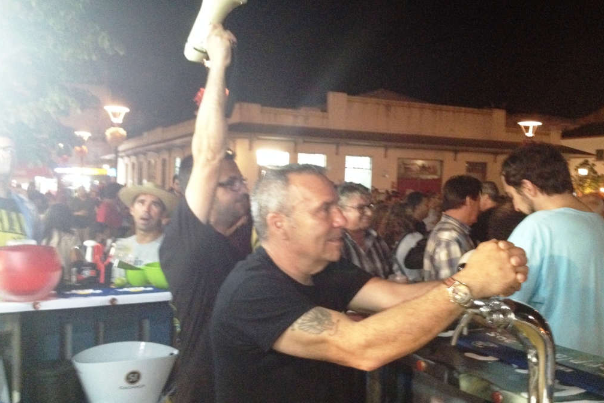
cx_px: 305
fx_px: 621
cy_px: 211
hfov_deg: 51.9
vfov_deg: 36.0
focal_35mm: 37
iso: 500
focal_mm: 4.28
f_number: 2.4
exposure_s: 1/15
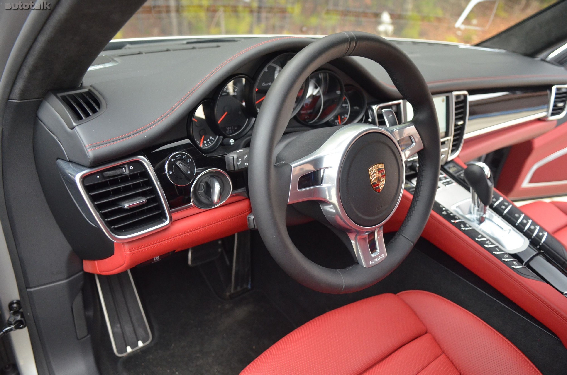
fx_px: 401
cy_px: 188
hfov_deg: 70.5
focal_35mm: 26
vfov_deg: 50.2
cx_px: 284
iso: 1600
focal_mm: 17
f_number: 2.8
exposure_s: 1/80
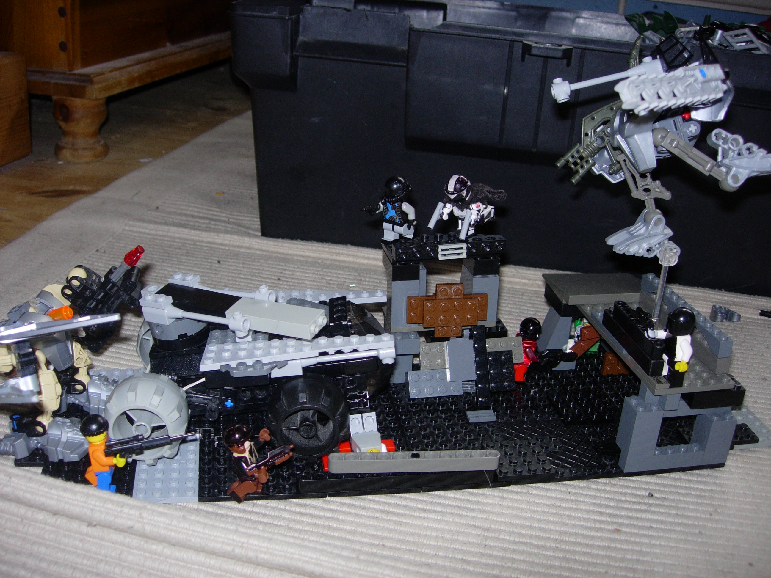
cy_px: 289
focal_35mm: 38
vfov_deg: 37.7
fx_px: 846
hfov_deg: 49.0
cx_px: 386
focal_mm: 7.8
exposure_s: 1/64
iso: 79
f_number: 2.8
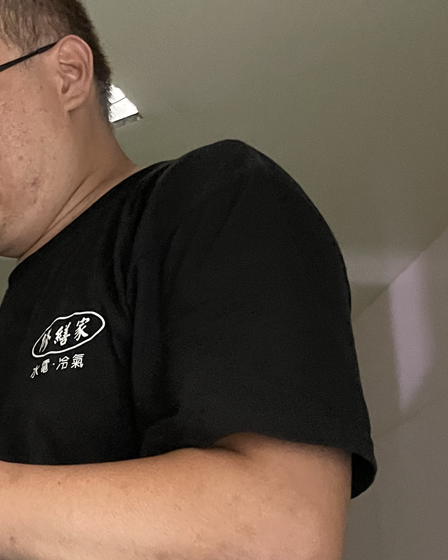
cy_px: 398
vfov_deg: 29.7
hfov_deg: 22.9
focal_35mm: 63
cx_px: -33
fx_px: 1044
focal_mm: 5.1
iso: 1000
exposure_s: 1/30
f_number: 1.6
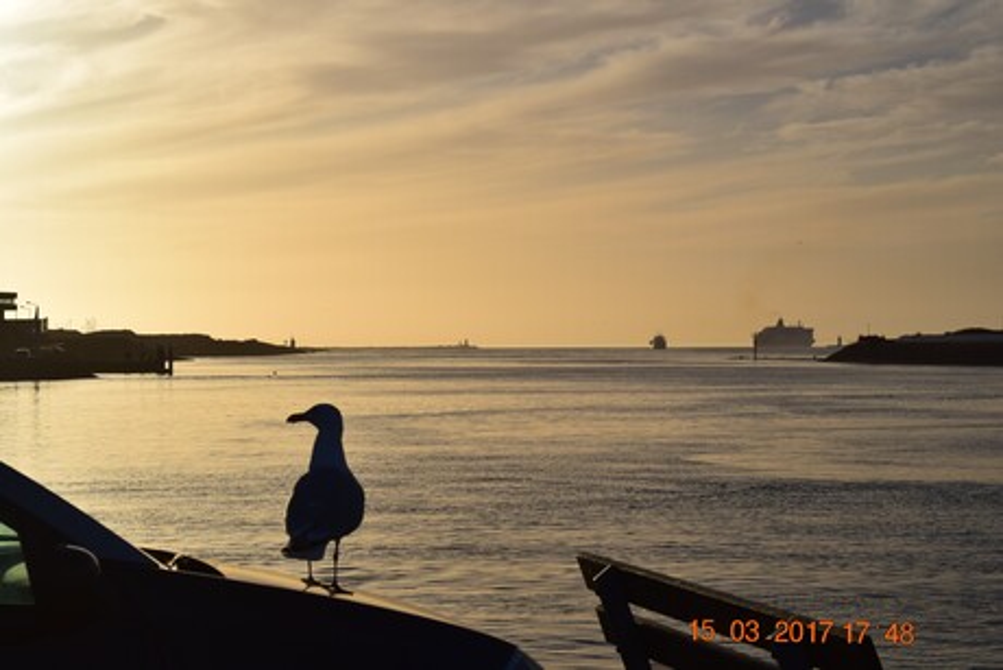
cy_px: 335
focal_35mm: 82
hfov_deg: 24.6
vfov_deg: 16.6
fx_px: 2299
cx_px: 502
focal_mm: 55
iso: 200
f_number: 13
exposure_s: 1/1250
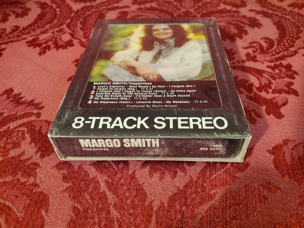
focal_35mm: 26
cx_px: 152
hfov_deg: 67.3
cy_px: 114
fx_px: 228
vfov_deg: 53.1
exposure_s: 1/120
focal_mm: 4.3
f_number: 2.4
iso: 200
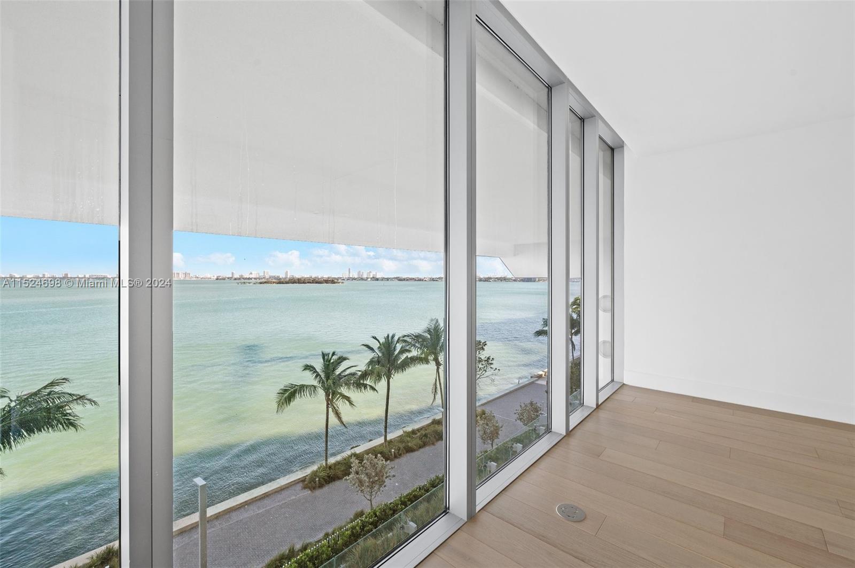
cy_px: 284
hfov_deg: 104.3
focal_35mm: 14
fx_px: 332
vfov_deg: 81.1
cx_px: 428
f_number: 8
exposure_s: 1/15
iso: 200
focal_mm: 14
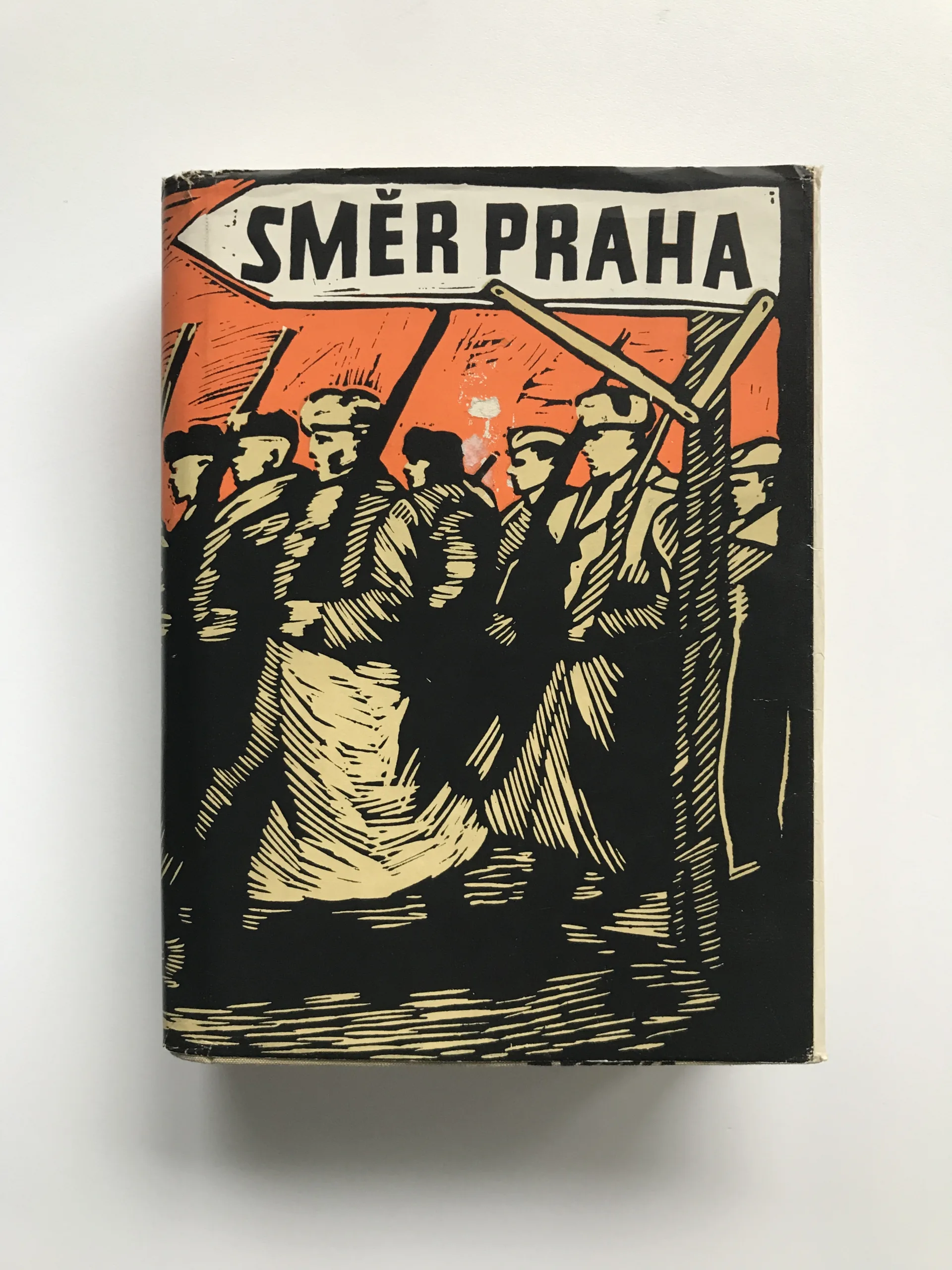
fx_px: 1027
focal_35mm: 28
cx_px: 476
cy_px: 635
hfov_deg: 49.7
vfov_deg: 63.4
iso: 40
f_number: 1.8
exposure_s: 1/33
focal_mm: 3.99
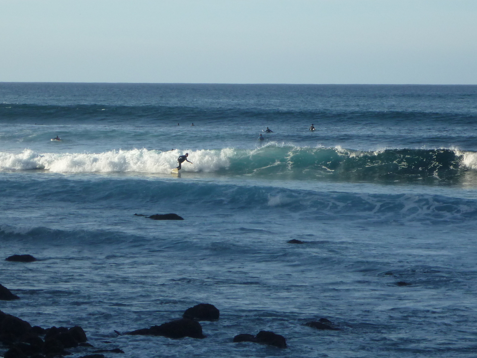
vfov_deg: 8.1
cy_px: 125
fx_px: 2522
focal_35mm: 183
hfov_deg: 10.8
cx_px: 245
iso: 160
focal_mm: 22
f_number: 5.9
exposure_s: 1/500
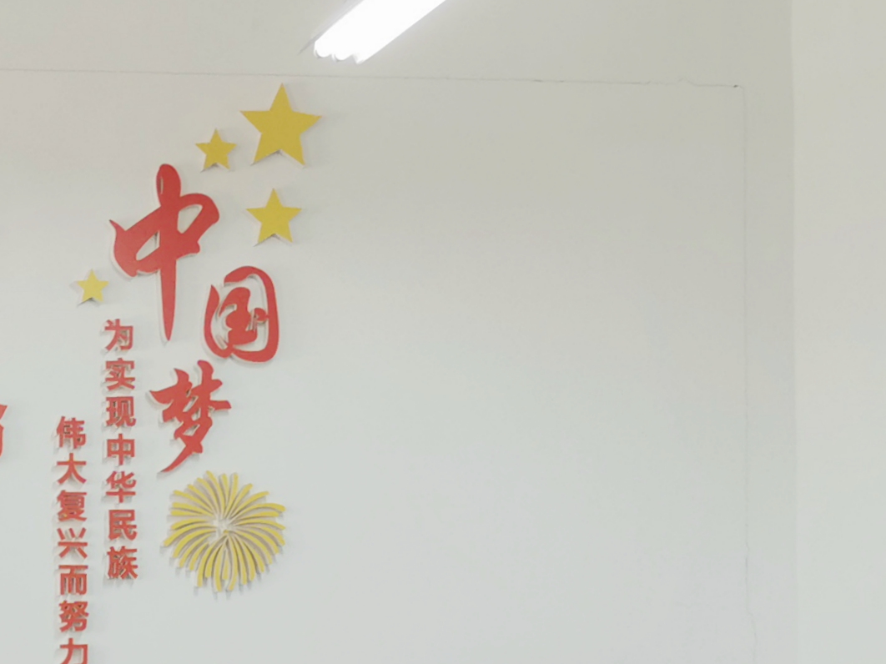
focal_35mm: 88
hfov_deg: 19.9
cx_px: -358
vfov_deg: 16.3
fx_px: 2252
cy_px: 741
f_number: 1.8
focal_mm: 5.58
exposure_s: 1/100
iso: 160
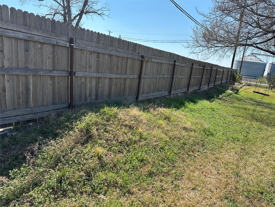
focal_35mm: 24
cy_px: 104
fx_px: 191
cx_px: 138
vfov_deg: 56.8
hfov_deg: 71.6
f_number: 1.78
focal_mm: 6.86
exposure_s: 1/2660
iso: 80
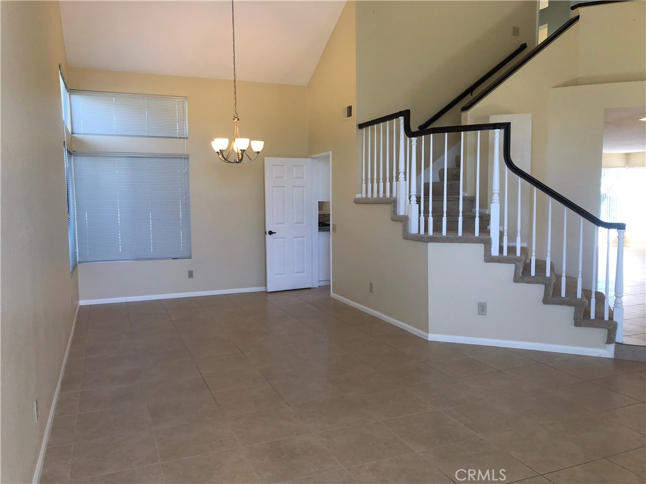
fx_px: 523
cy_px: 242
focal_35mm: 28
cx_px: 323
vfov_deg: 49.7
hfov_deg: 63.4
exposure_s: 1/120
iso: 50
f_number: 1.8
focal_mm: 3.99
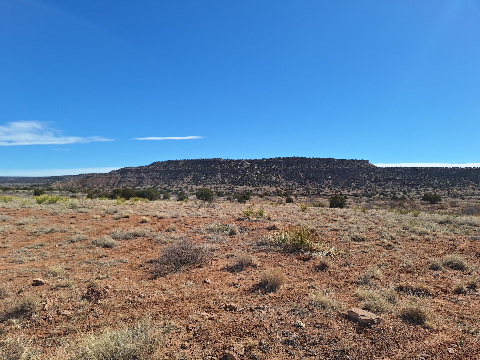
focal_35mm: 23
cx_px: 240
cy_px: 180
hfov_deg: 73.9
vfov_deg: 58.9
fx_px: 319
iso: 40
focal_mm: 5.54
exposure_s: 1/3115
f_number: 1.8
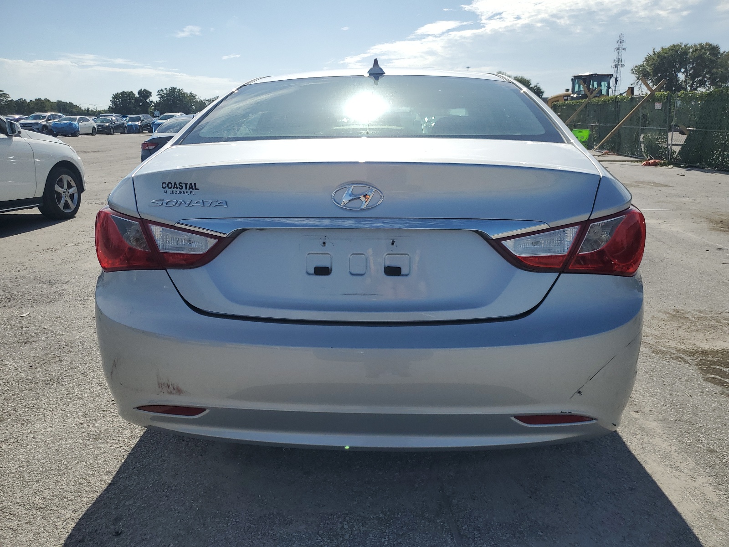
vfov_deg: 53.1
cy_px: 274
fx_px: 548
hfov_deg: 67.3
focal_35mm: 26
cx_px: 364
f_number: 1.5
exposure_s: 1/10000
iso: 50
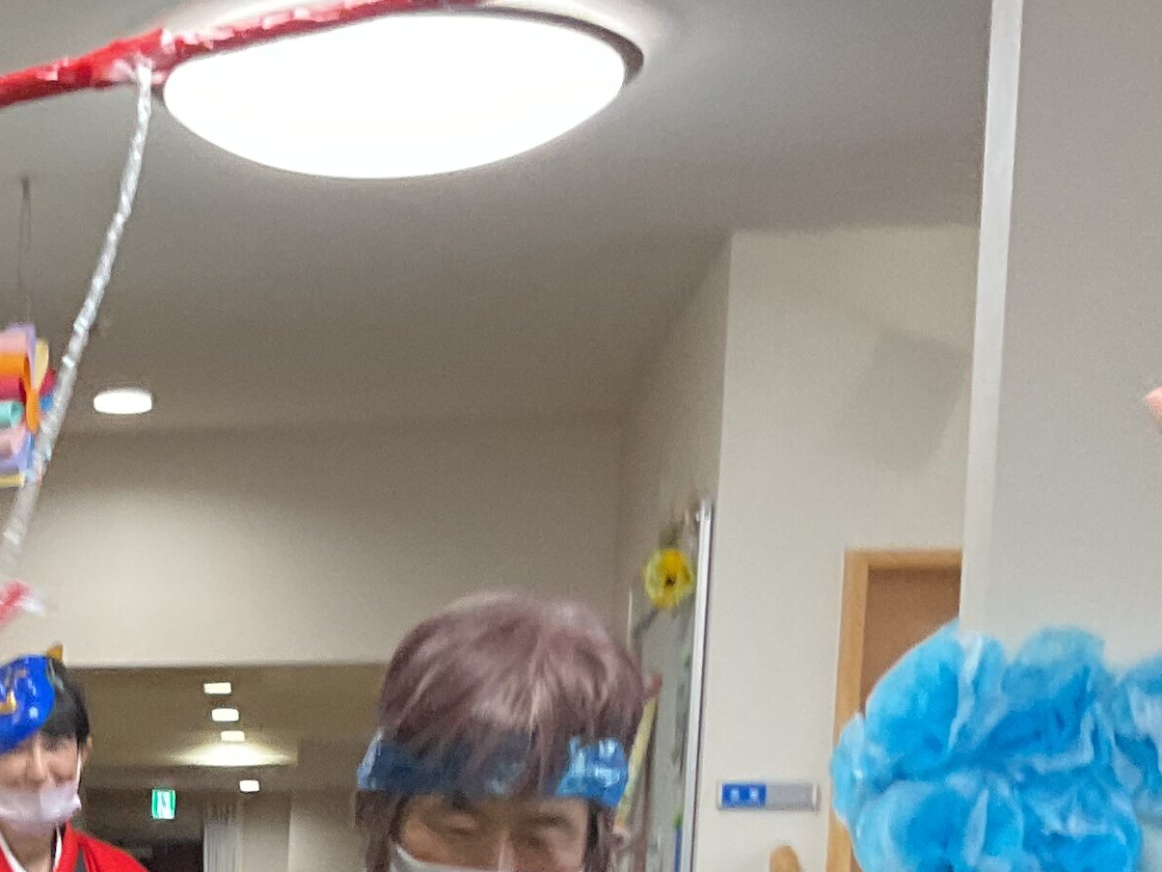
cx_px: -383
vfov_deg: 14.2
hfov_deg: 18.7
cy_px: 1332
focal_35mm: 97
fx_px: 3256
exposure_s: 1/50
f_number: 1.8
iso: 100
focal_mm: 3
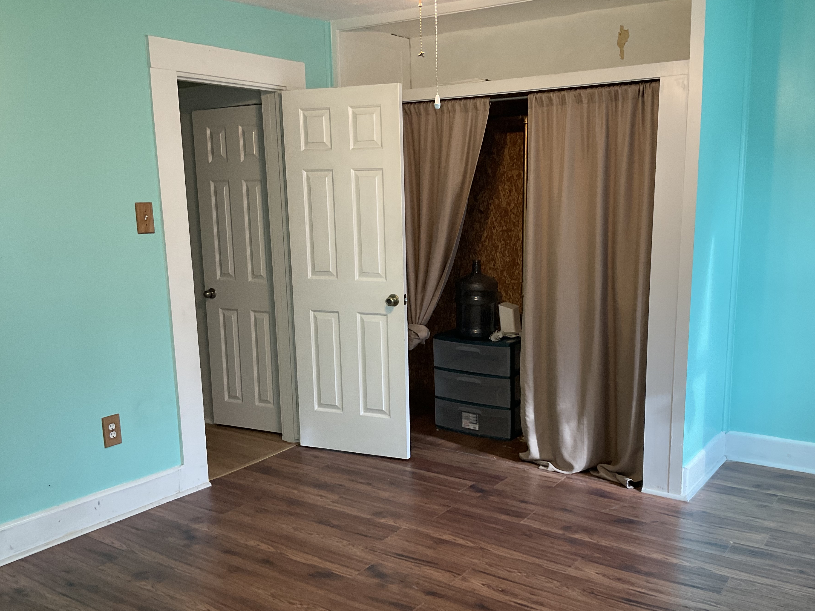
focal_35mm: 33
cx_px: 451
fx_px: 777
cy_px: 344
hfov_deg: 55.2
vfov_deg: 42.9
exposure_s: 1/60
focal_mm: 3
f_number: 1.8
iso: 80
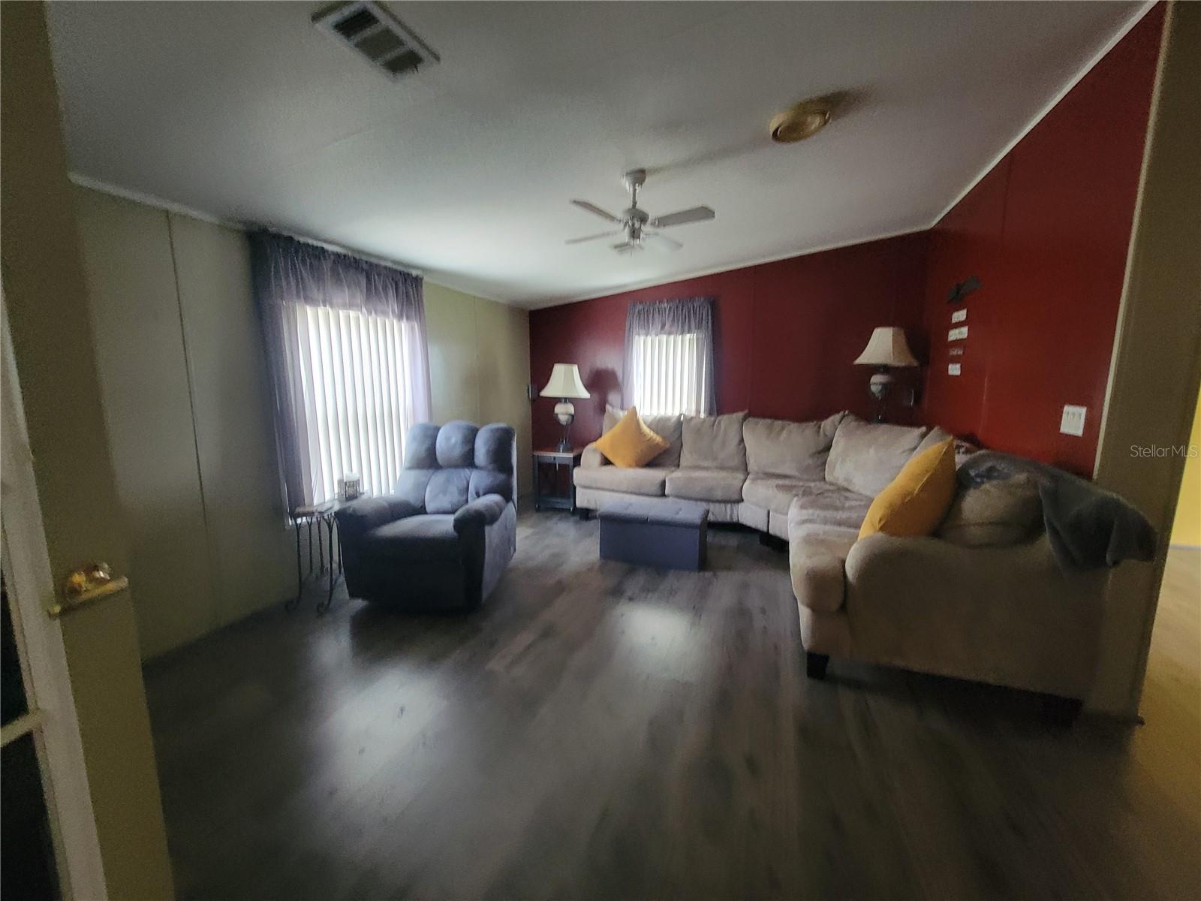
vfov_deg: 89.9
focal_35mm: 13
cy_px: 450
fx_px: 451
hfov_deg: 106.2
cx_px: 600
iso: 400
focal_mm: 2.2
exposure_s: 1/30
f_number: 2.2
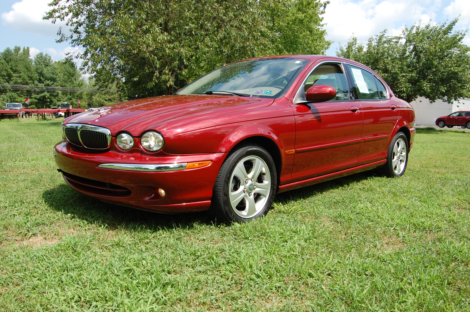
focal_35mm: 28
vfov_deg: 45.6
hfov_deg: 64.6
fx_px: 372
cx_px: 235
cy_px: 156
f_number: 8
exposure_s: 1/250
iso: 200
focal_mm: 19
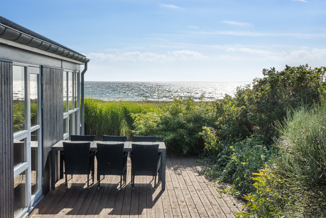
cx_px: 163
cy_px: 109
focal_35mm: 51
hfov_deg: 38.9
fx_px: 462
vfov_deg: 26.5
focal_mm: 34
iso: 400
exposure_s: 1/3200
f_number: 8
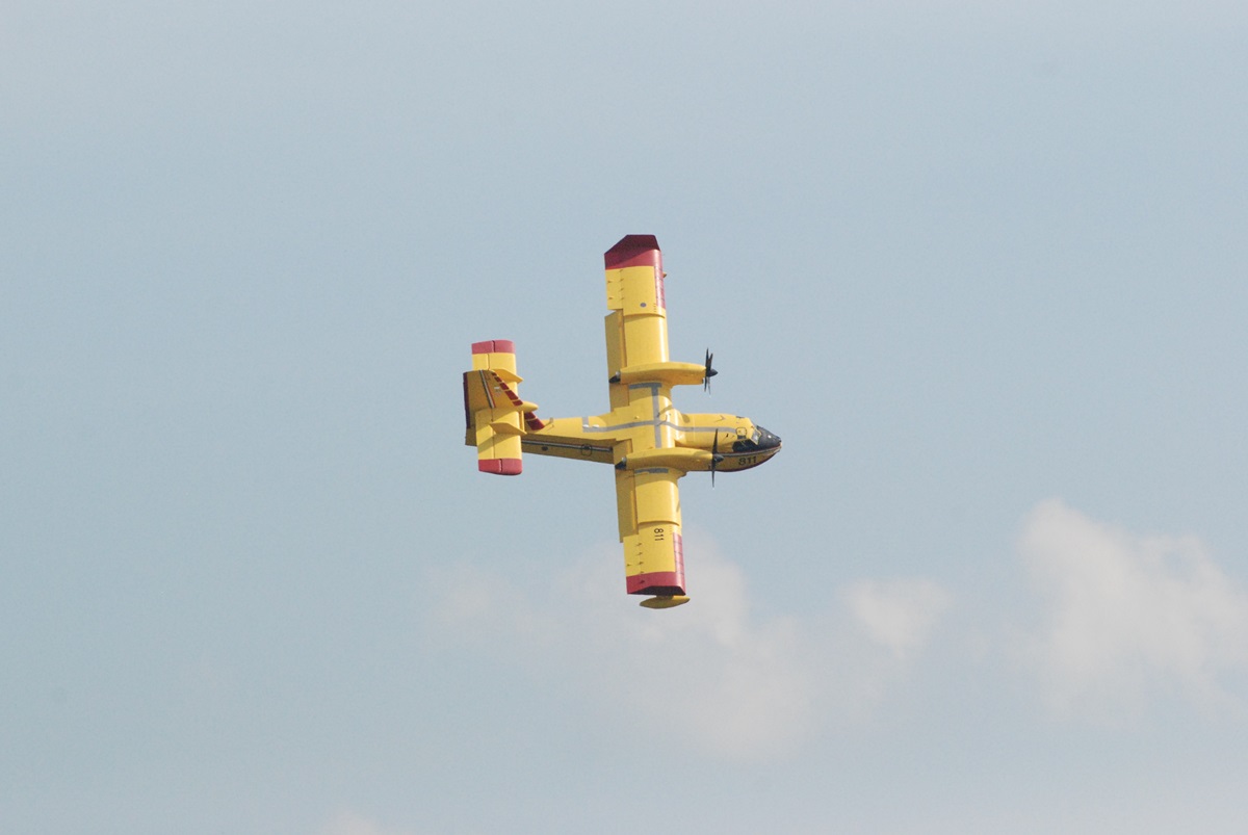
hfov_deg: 4.6
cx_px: 624
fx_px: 15617
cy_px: 418
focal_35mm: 450
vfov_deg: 3.1
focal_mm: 300
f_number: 10
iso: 1600
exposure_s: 1/4000
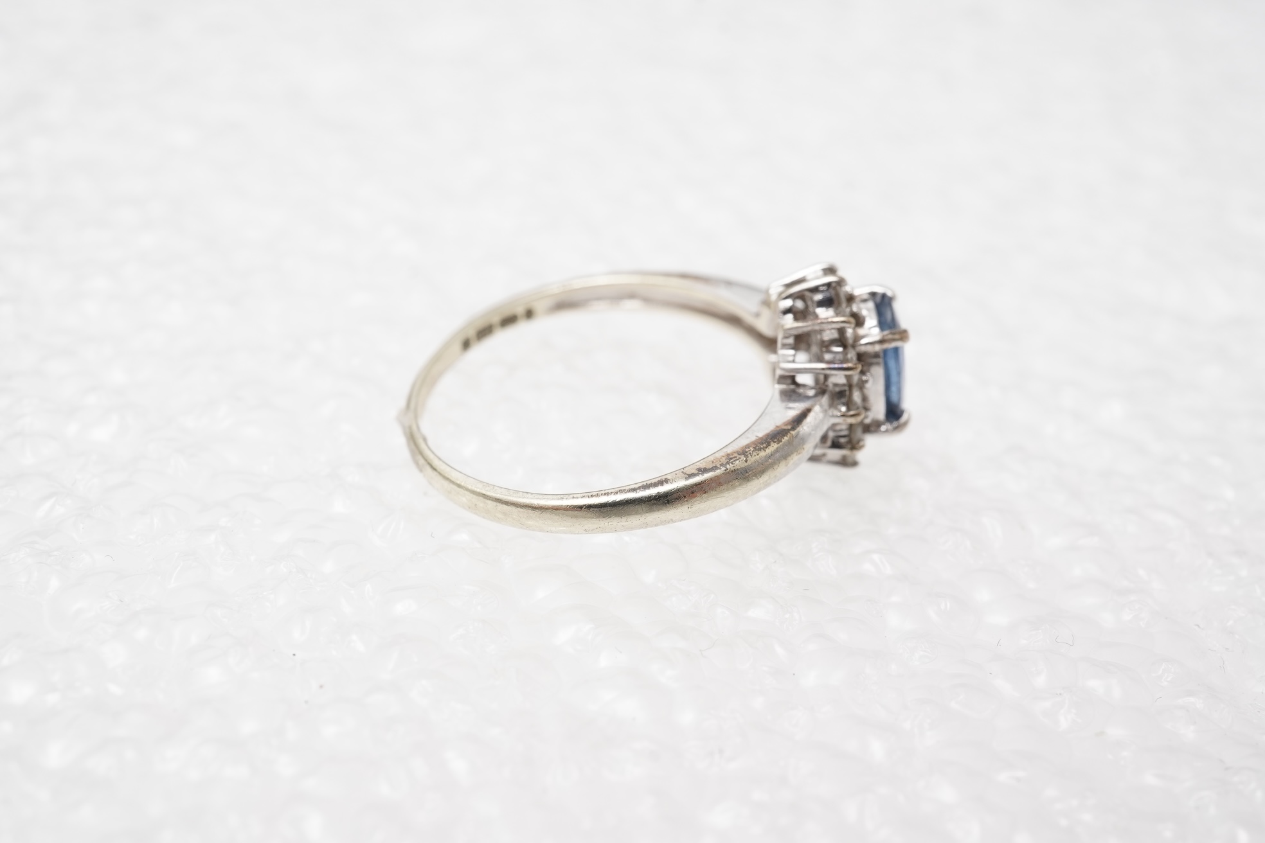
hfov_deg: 43.6
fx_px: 1581
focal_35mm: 45
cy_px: 422
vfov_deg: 29.9
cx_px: 632
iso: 250
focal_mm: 30
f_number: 20
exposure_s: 1/125
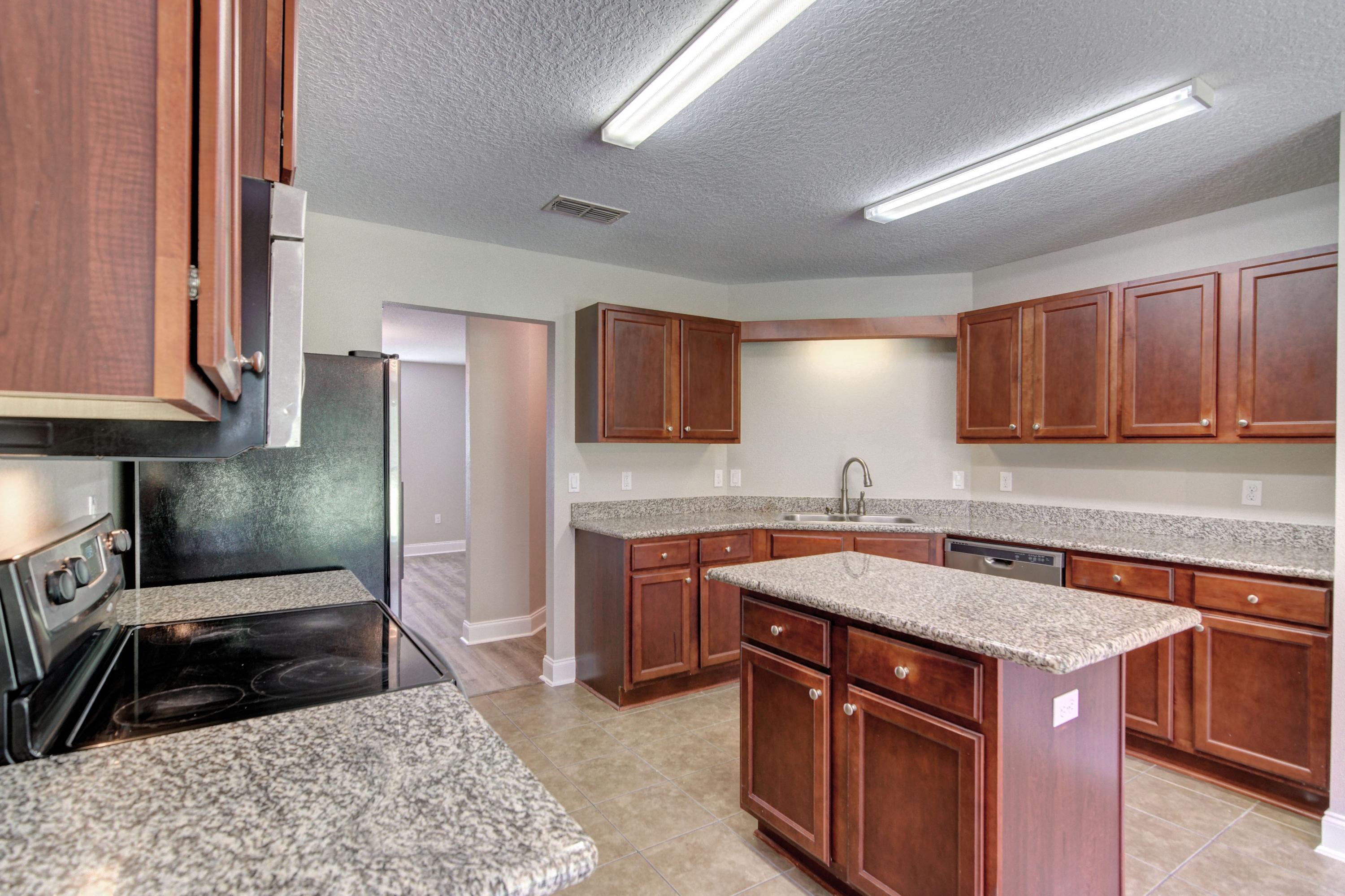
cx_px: 672
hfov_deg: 96.7
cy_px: 448
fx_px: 598
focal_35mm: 16
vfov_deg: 73.7
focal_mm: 11
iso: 400
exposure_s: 1/60
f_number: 8
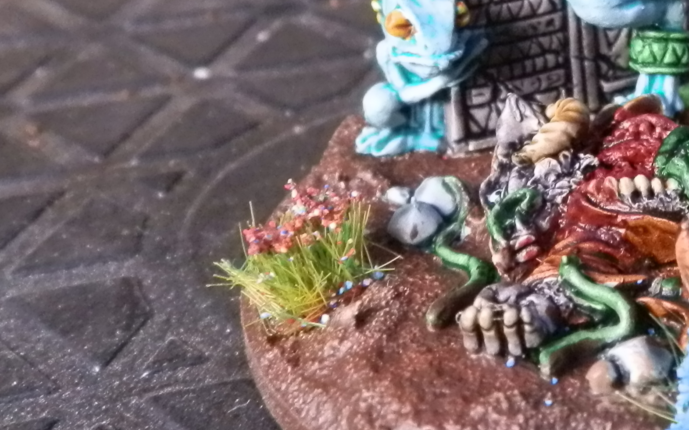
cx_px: 659
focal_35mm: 81
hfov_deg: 24.6
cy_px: -60
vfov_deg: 15.6
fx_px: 1521
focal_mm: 5
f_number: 3.1
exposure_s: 1/200
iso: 400
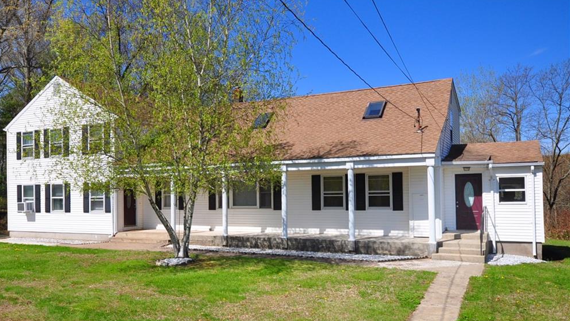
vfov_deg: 44.2
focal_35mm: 26
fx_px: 393
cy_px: 189
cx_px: 275
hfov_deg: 71.9
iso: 320
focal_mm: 16
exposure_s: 1/1000
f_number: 8
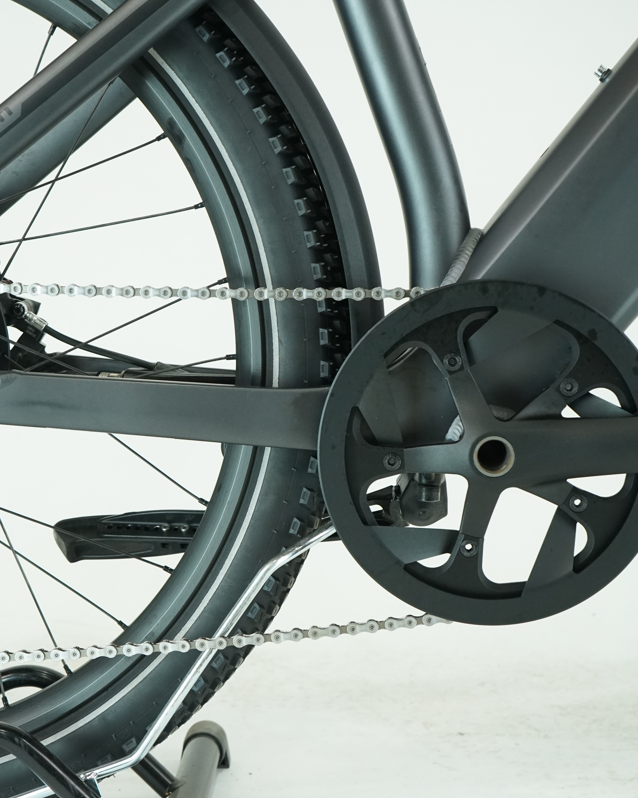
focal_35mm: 58
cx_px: 237
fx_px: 1369
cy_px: 400
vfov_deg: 32.5
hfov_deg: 26.1
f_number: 5.6
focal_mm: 41
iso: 1600
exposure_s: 1/200
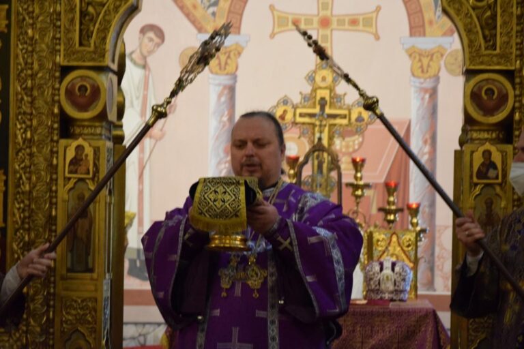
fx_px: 1747
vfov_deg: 11.4
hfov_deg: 17.1
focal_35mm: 120
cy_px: 174
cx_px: 262
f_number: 5.3
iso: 3600
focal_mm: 80
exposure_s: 1/60
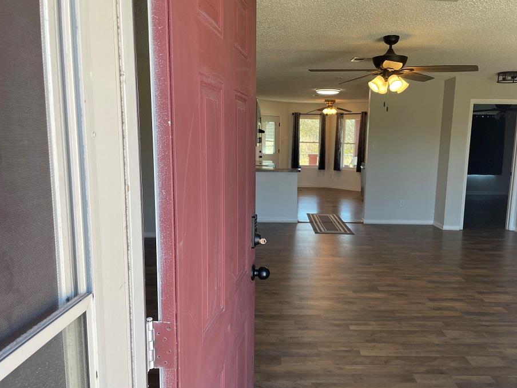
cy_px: 215
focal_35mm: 29
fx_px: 433
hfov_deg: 61.5
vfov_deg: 48.1
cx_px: 284
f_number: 1.6
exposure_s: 1/120
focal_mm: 4.2
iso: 40
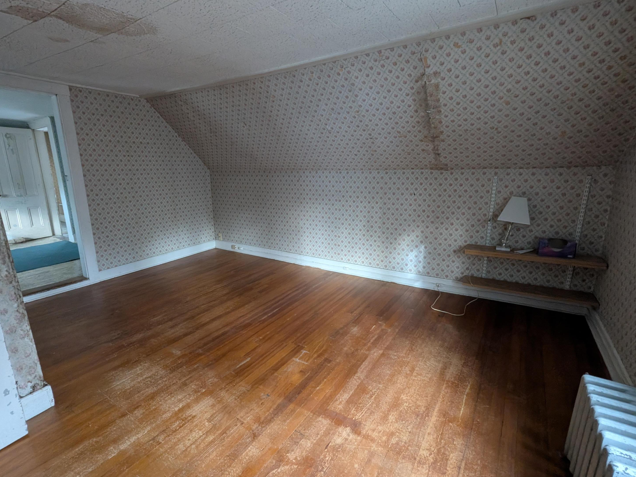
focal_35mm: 17
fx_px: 312
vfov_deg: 74.7
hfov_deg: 91.0
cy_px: 242
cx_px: 305
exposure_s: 1/23.8
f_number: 2.2
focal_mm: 2.22
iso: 516
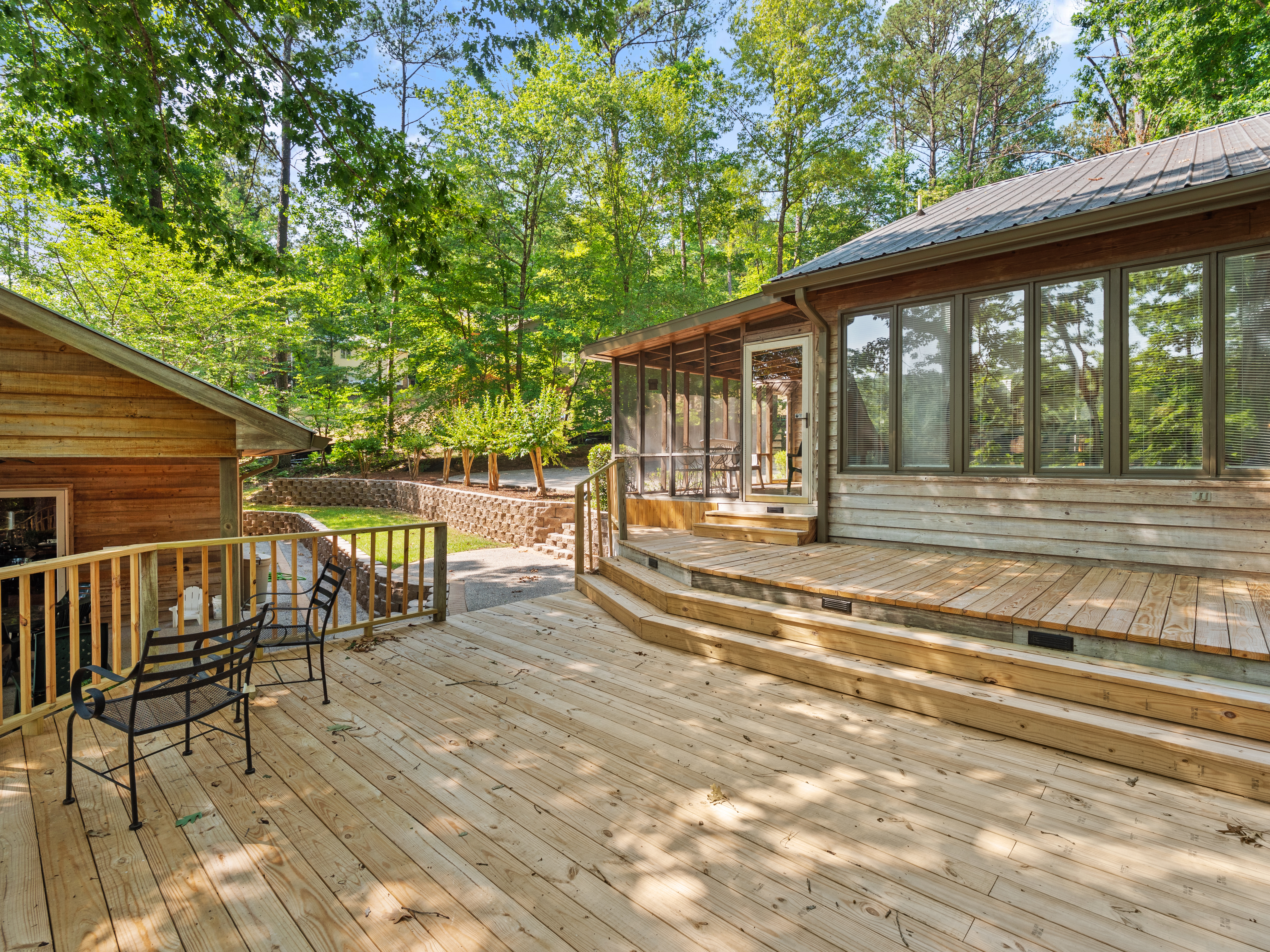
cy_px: 476
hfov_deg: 94.5
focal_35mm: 16
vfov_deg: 78.1
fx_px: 587
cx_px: 635
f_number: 5.6
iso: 200
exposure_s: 1/50
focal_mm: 8
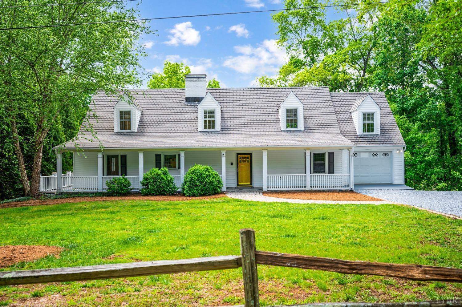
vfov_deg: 43.5
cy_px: 154
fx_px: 385
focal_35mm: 30
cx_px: 231
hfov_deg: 62.0
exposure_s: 1/200
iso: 100
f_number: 4
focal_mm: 30
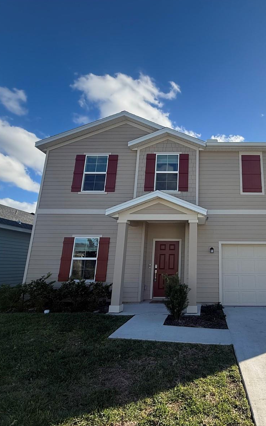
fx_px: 232
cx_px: 208
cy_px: 211
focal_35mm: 20
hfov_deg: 56.0
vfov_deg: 85.1
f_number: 2.2
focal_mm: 2.22
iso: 50
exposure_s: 1/970
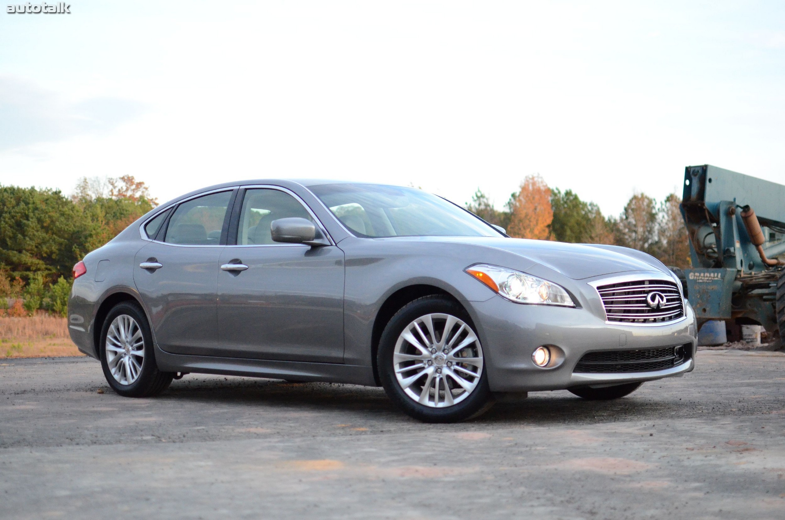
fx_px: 1142
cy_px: 260
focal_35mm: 52
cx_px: 392
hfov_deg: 37.9
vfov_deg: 25.6
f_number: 1.8
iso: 3200
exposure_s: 1/8000
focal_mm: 35
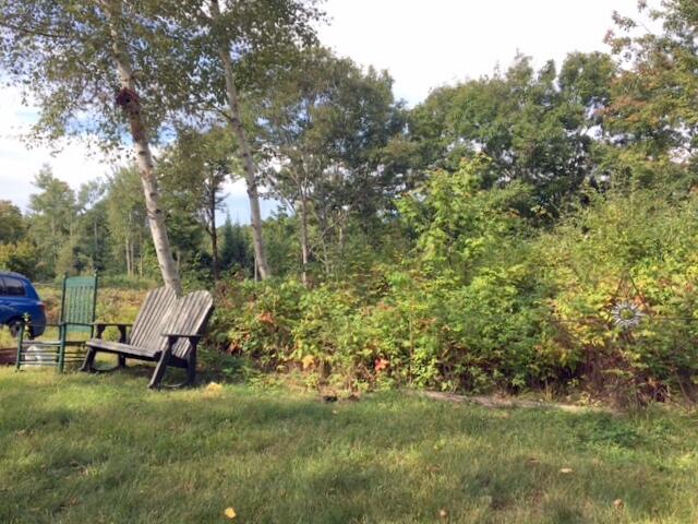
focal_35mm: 29
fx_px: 585
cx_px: 349
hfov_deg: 61.7
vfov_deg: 48.2
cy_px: 262
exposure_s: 1/686
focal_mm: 4.15
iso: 25
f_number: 2.2
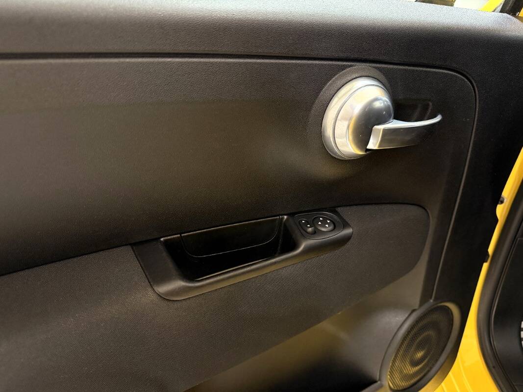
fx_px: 363
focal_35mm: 24
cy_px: 196
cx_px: 262
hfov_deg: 71.6
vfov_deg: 56.8
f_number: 1.78
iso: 500
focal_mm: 6.76
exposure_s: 1/50
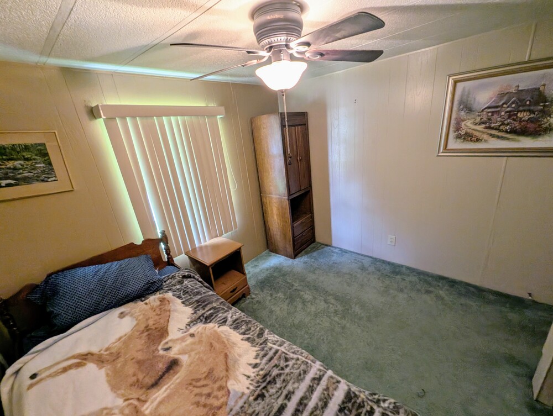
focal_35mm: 13
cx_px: 276
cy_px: 208
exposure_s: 1/40
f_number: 2.2
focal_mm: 1.95
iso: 181
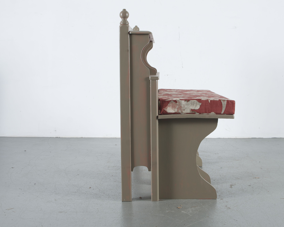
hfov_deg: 31.6
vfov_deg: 25.6
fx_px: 501
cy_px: 113
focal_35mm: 60
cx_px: 161
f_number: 6.3
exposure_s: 1/160
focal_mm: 35
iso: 100
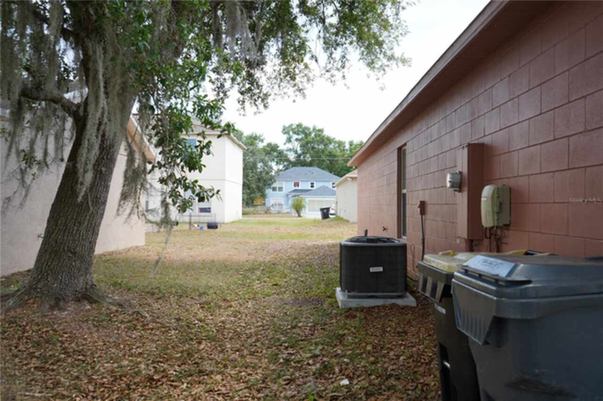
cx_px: 302
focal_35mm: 32
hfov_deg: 58.7
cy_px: 200
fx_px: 536
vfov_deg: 41.1
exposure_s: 1/125
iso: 100
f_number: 5.6
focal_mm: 32
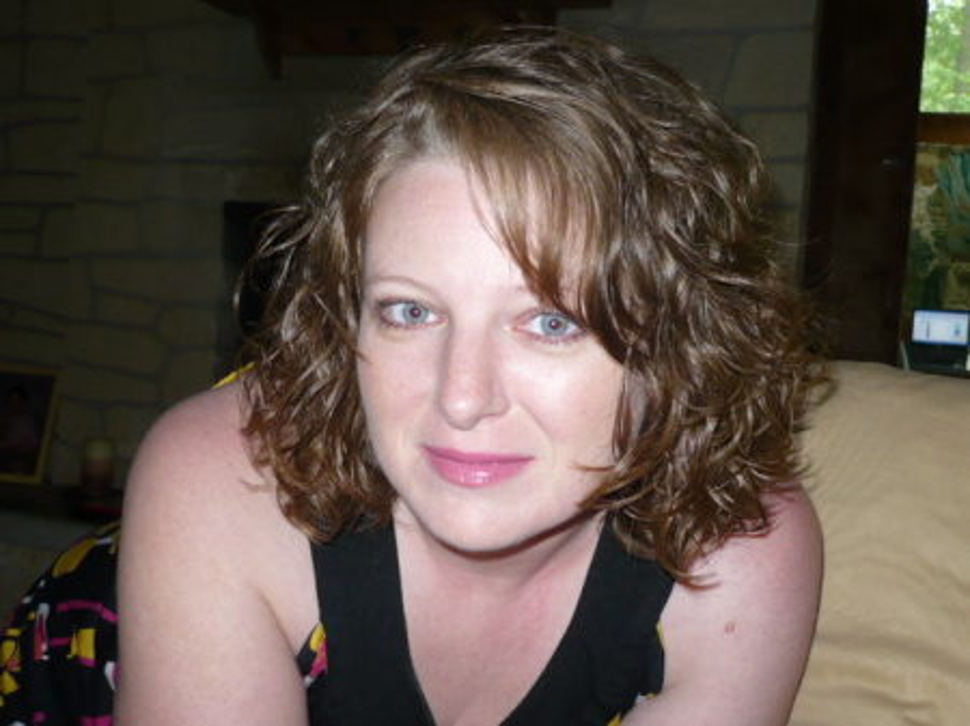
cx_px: 485
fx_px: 1176
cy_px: 363
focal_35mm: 42
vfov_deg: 34.3
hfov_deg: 44.8
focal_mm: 5.8
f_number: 2.8
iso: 100
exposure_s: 1/30
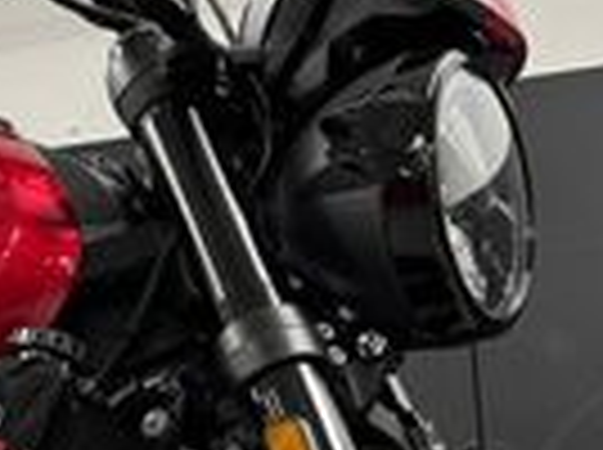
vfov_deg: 12.5
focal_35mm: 115
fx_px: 2000
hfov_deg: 16.7
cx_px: -36
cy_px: 544
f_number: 1.78
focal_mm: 6.76
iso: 125
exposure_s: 1/50
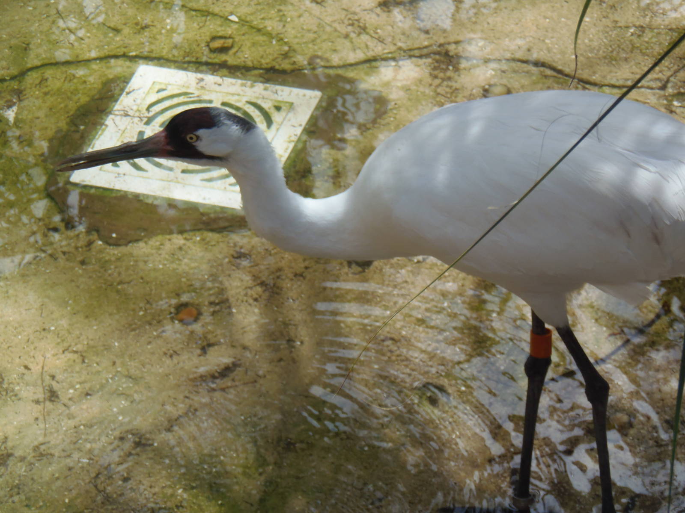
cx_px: 342
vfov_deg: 8.1
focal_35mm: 184
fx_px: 3641
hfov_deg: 10.7
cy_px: 256
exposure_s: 1/160
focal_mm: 34
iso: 64
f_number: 4.9
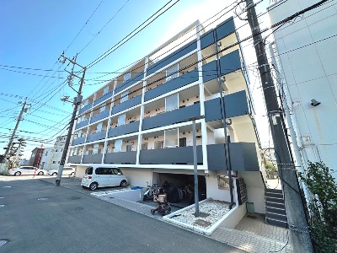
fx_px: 136
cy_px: 126
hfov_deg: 102.1
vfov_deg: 85.7
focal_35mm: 14
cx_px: 168
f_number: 2.2
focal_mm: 2.22
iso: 40
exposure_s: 1/368
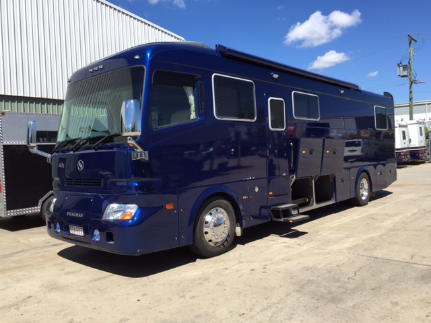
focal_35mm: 29
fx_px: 361
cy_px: 162
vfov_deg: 48.2
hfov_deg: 61.7
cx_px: 216
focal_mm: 4.15
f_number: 2.2
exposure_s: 1/1412
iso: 32
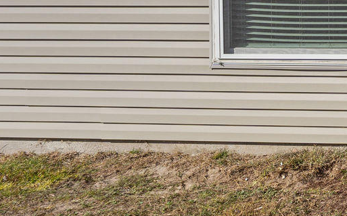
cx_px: 658
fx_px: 539
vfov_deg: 21.2
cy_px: -41
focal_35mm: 57
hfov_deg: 20.7
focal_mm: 14
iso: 100
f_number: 8
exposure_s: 1/250
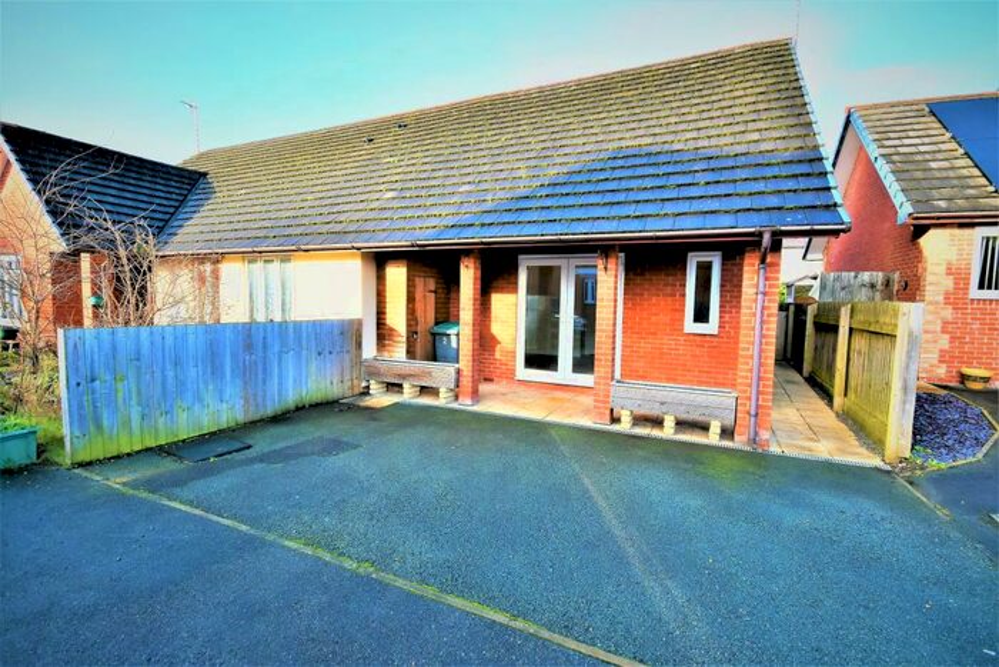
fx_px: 416
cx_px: 500
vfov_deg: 77.4
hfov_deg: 100.4
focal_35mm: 15
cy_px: 334
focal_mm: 10
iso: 800
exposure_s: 1/250
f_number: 8
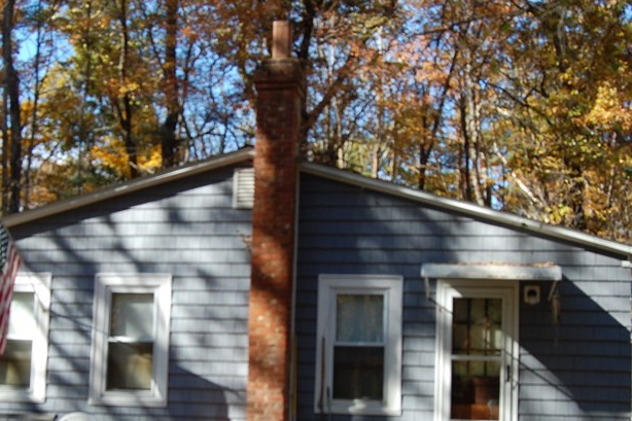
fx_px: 965
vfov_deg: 24.4
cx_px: 269
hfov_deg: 36.2
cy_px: 302
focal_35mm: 55
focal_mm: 22
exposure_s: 1/200
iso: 200
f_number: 7.1
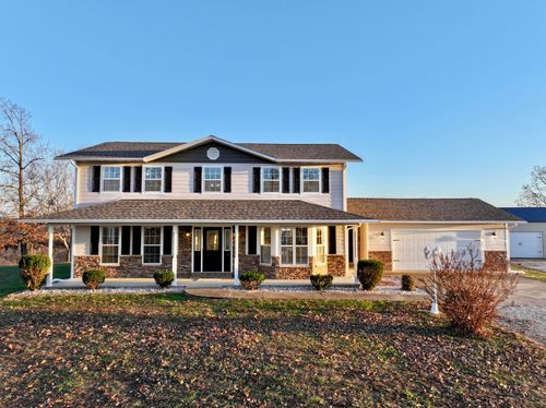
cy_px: 204
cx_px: 273
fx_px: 378
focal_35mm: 24
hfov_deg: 71.6
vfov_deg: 56.7
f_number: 2.8
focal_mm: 12.29
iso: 170
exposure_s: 1/500
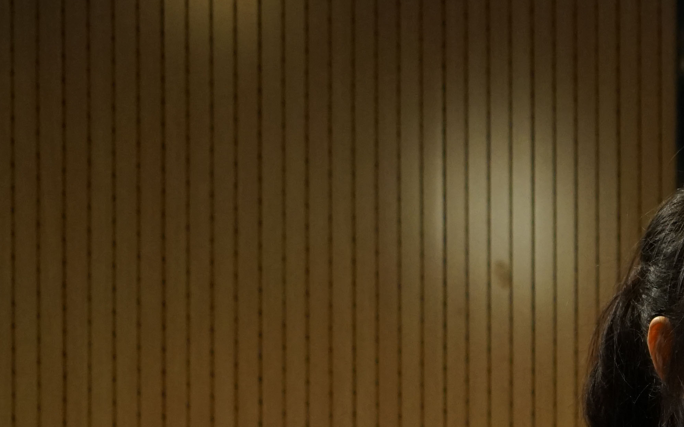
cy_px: 667
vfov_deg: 11.0
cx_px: 978
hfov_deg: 16.8
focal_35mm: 114
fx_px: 2125
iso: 1600
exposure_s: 1/250
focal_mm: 37
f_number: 4
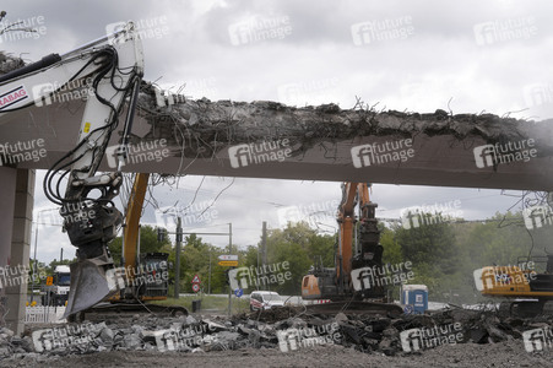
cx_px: 276
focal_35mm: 45
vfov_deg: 29.8
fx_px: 691
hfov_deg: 43.6
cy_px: 184
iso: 100
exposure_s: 1/320
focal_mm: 30
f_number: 6.3
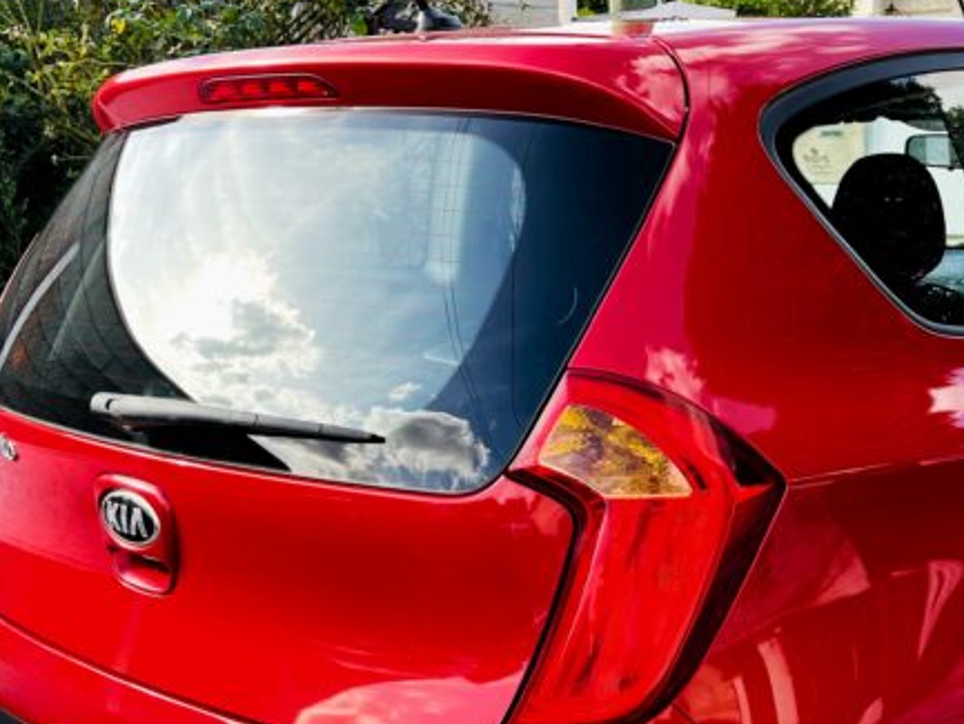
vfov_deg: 29.5
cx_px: 675
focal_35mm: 48
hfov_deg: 39.0
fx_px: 1337
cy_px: 599
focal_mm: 5.1
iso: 32
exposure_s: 1/424
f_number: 1.6
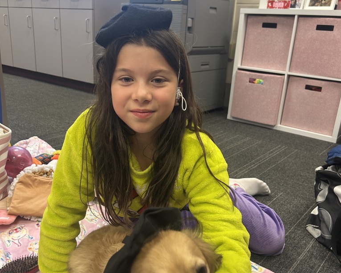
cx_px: 171
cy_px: 149
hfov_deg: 52.8
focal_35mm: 34
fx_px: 343
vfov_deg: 43.3
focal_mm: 5.7
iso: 80
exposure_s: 1/60
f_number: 1.5
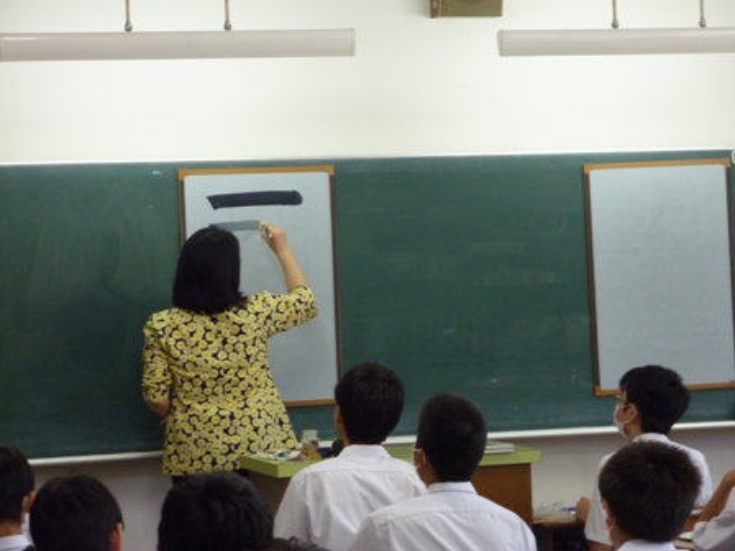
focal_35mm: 111
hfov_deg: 17.7
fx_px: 2357
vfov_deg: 13.3
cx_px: 368
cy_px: 276
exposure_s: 1/50
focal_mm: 18.2
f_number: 4.4
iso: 320
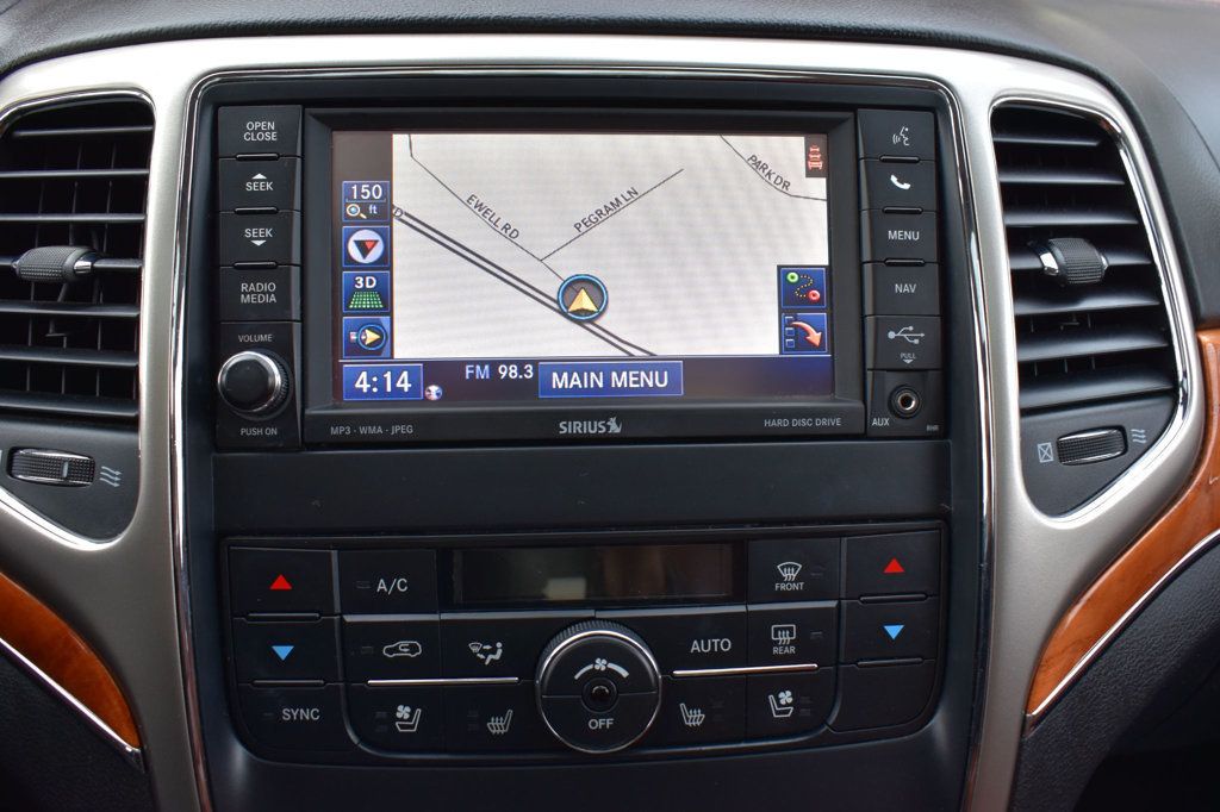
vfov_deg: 39.9
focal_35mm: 33
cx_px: 610
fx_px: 1118
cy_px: 406
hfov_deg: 57.2
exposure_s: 1/25
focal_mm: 22
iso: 400
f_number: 7.1
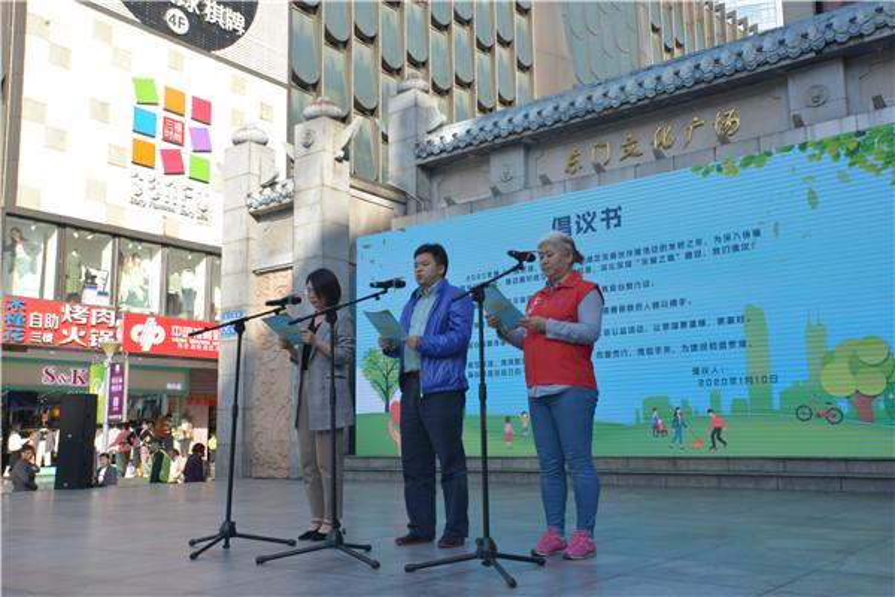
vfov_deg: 37.9
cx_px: 448
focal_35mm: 35
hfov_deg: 54.4
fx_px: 870
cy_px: 298
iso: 2500
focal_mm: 35
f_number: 13
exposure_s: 1/640
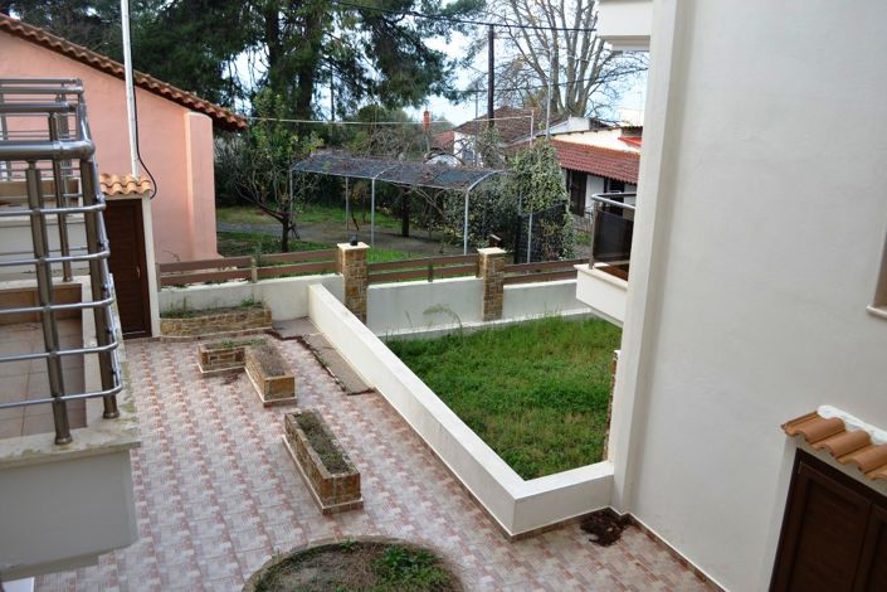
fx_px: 739
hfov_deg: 61.9
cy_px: 296
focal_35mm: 30
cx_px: 444
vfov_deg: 43.6
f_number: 5.6
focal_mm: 20
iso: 250
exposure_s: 1/125
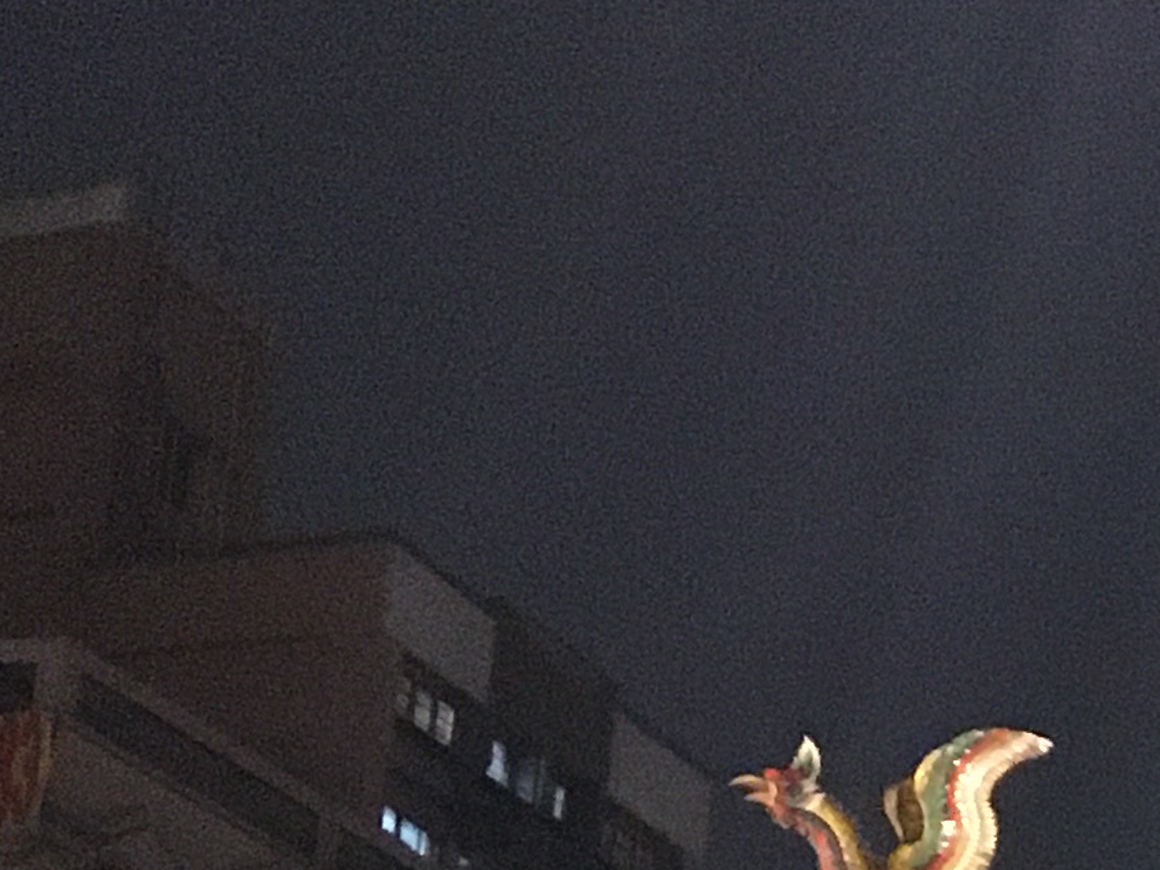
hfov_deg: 11.8
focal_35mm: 138
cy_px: 1843
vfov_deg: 9.8
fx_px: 4624
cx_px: 2710
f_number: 2.2
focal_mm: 4.15
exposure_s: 1/15
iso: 250
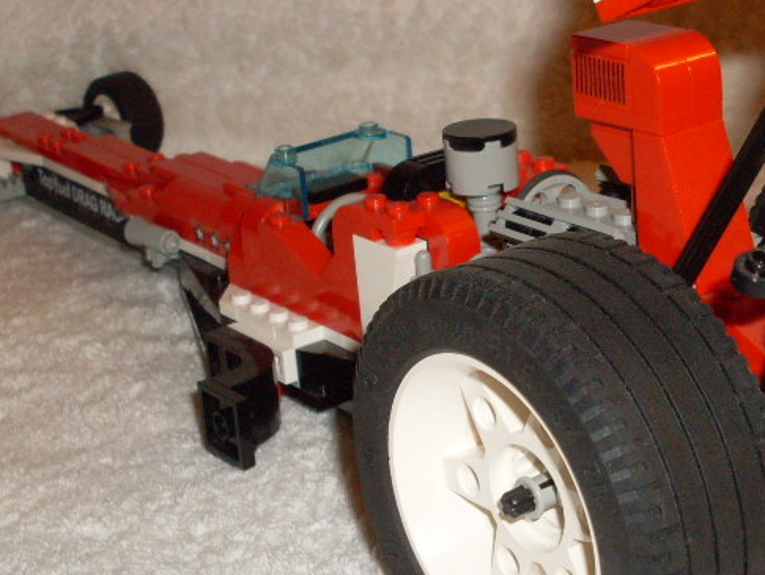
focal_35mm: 80
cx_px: 524
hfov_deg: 24.3
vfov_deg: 18.4
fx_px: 1769
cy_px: 247
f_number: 2.8
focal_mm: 6.3
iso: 100
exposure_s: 1/45
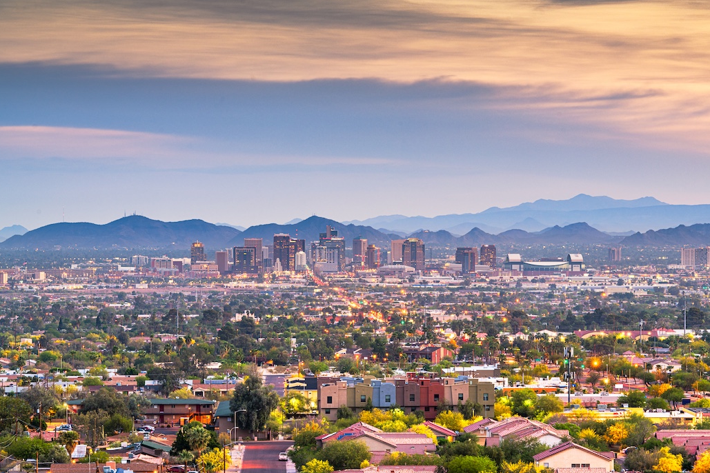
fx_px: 3451
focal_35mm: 175
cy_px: 264
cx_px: 404
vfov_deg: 7.8
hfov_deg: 11.7
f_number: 16
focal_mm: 150
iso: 64
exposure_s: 15
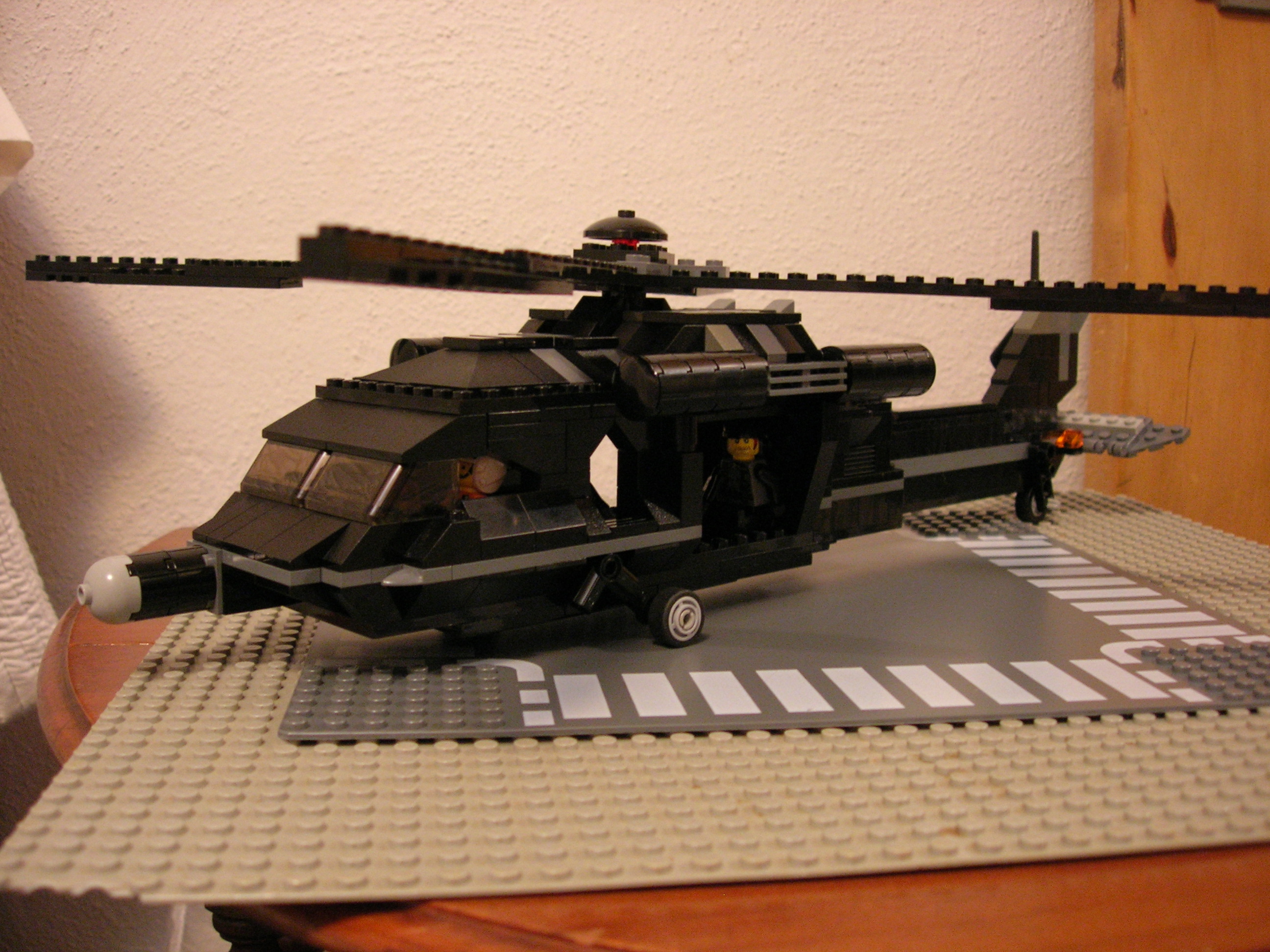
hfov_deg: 49.0
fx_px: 1394
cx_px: 635
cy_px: 476
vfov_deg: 37.7
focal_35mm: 38
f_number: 2.8
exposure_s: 1/3.5
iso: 200
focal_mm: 7.8
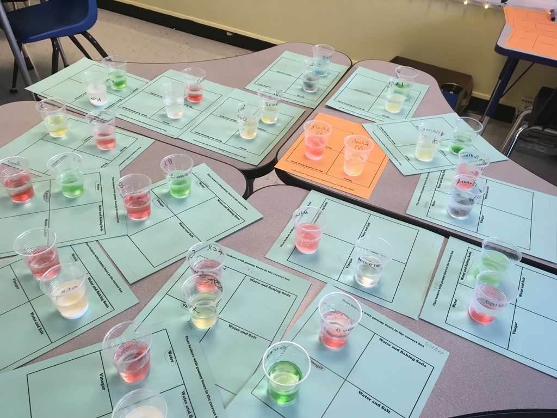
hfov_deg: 61.7
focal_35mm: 29
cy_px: 209
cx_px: 278
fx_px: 467
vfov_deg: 48.2
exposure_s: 1/33
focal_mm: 4.15
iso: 25
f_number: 2.2
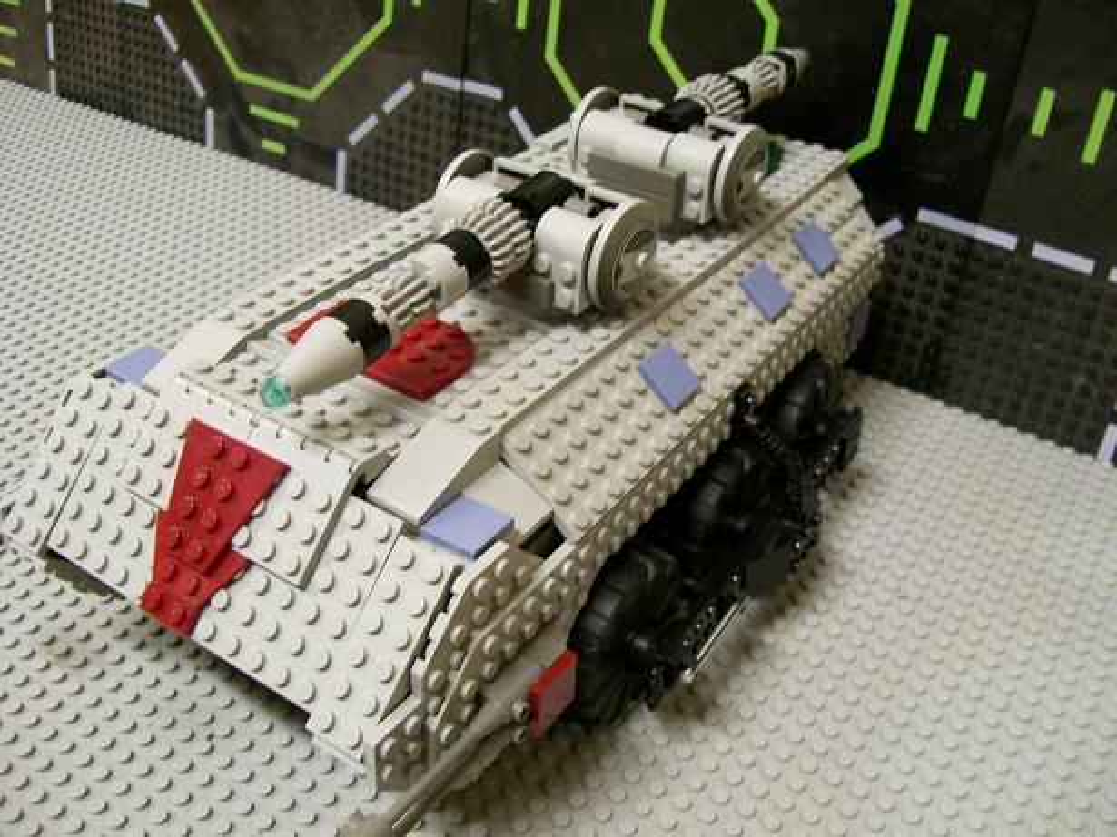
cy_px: 418
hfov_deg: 51.4
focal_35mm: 36
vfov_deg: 39.6
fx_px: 1161
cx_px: 558
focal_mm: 6
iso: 160
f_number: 2.7
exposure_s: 1/12.2
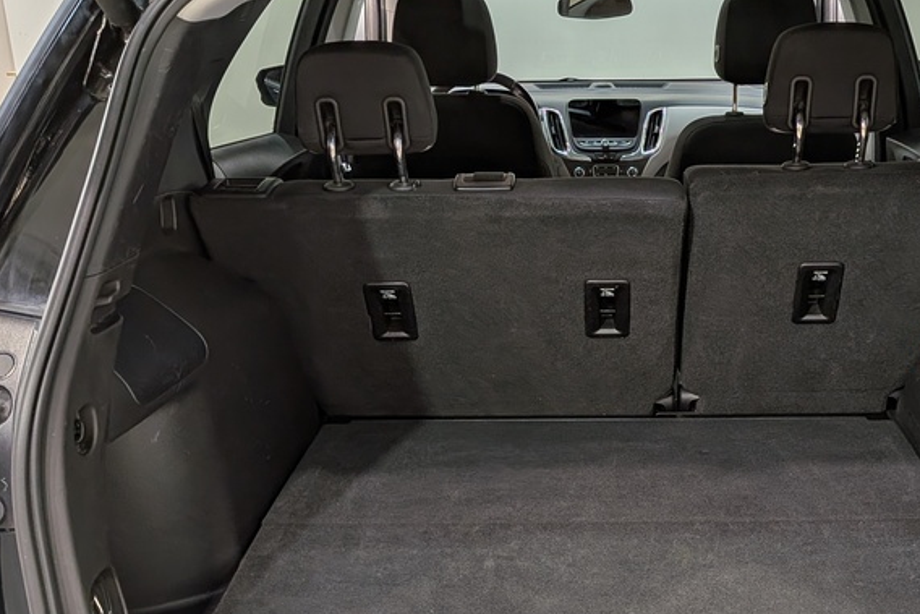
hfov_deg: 42.9
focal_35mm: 45
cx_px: 620
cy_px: 450
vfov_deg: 29.5
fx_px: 1150
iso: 28
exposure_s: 1/152
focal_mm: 4.53
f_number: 1.7
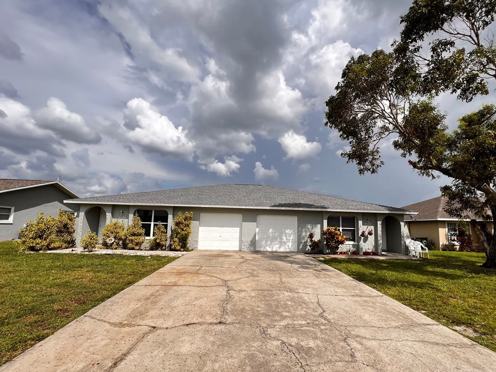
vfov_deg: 81.6
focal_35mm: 15
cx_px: 260
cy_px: 201
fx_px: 215
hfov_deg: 98.1
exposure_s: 1/1340
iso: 32
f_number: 1.8
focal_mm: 1.57
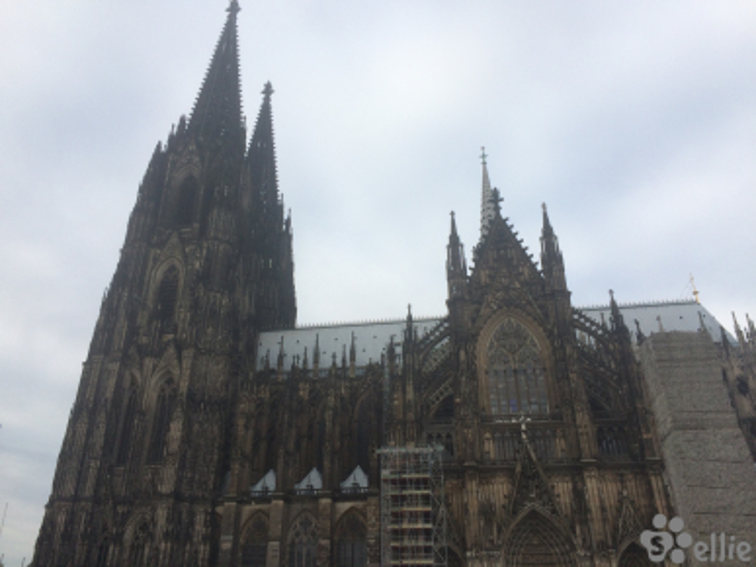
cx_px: 378
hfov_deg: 61.7
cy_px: 284
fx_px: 633
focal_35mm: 29
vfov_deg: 48.2
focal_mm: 4.15
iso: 32
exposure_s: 1/1001
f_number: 2.2
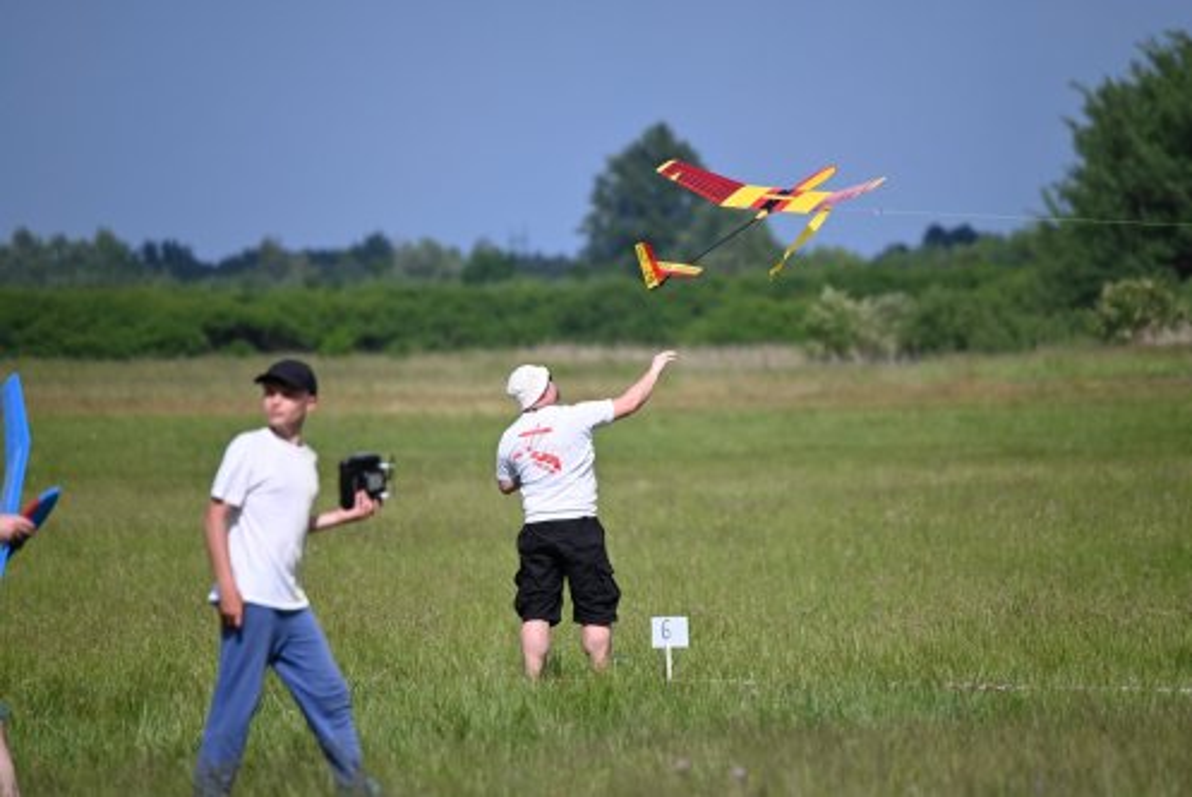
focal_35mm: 400
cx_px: 596
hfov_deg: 5.2
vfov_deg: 3.4
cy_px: 398
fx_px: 13252
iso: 320
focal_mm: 400
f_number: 6.3
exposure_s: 1/1600
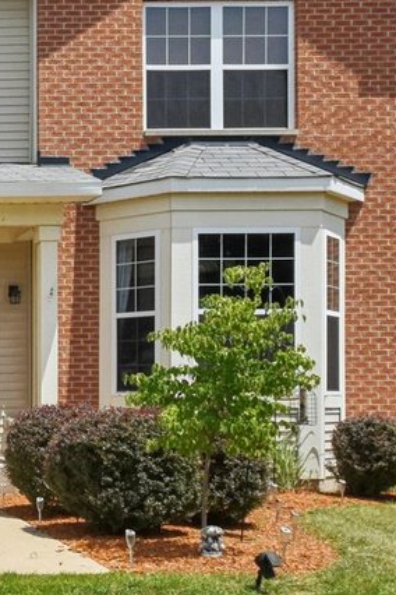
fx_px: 940
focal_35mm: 57
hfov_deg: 19.5
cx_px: -255
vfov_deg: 34.1
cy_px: 128
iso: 500
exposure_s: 1/1600
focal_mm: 10
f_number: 8
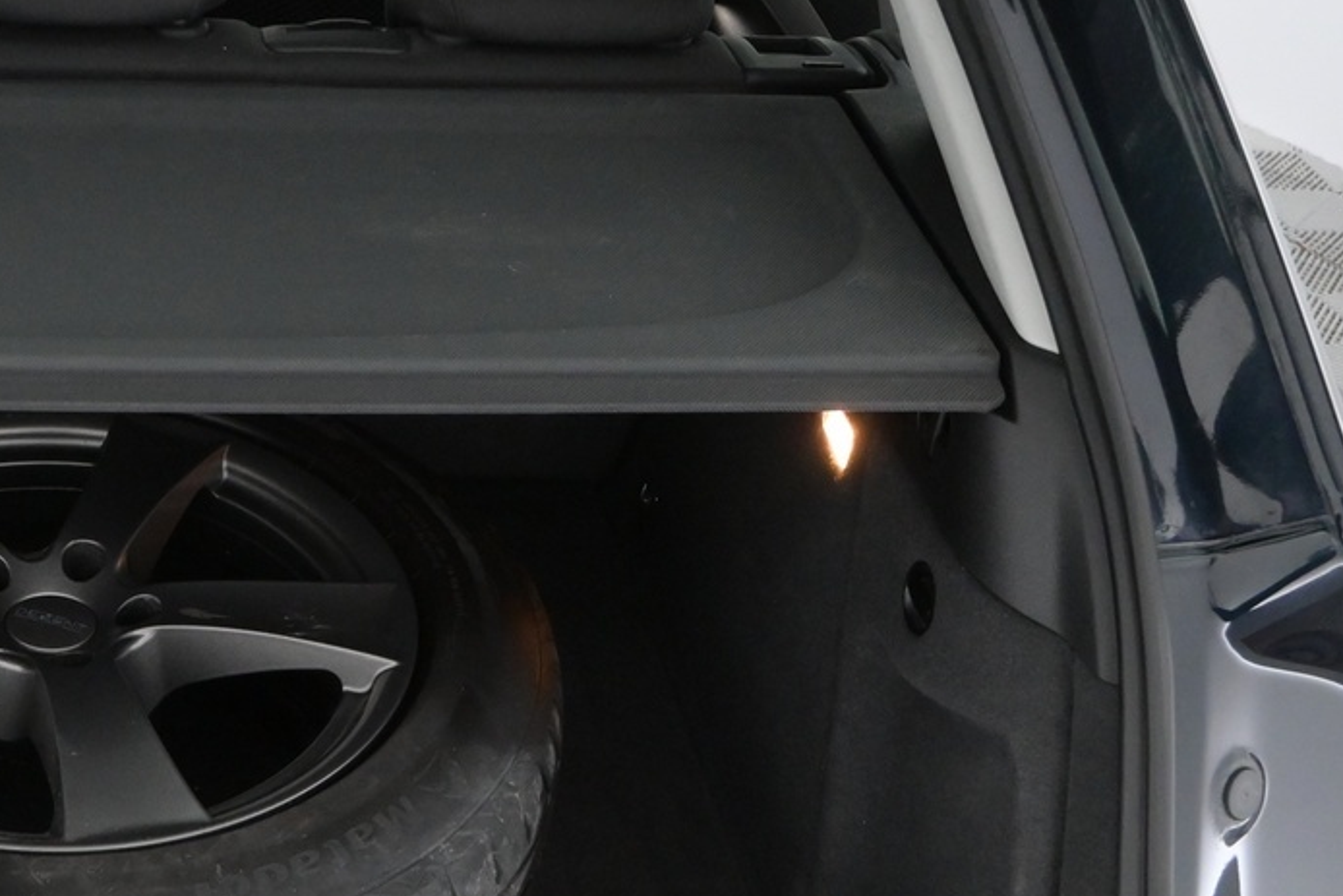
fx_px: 2089
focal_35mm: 56
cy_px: 608
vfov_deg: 24.1
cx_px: 99
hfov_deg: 33.5
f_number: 4.5
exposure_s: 1/80
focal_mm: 16
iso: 2500
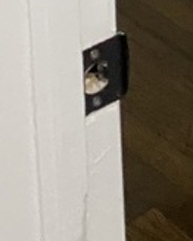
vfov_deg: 9.8
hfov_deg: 8.2
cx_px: 529
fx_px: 1196
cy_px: -376
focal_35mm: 168
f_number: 1.8
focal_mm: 4.25
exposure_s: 1/60
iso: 320
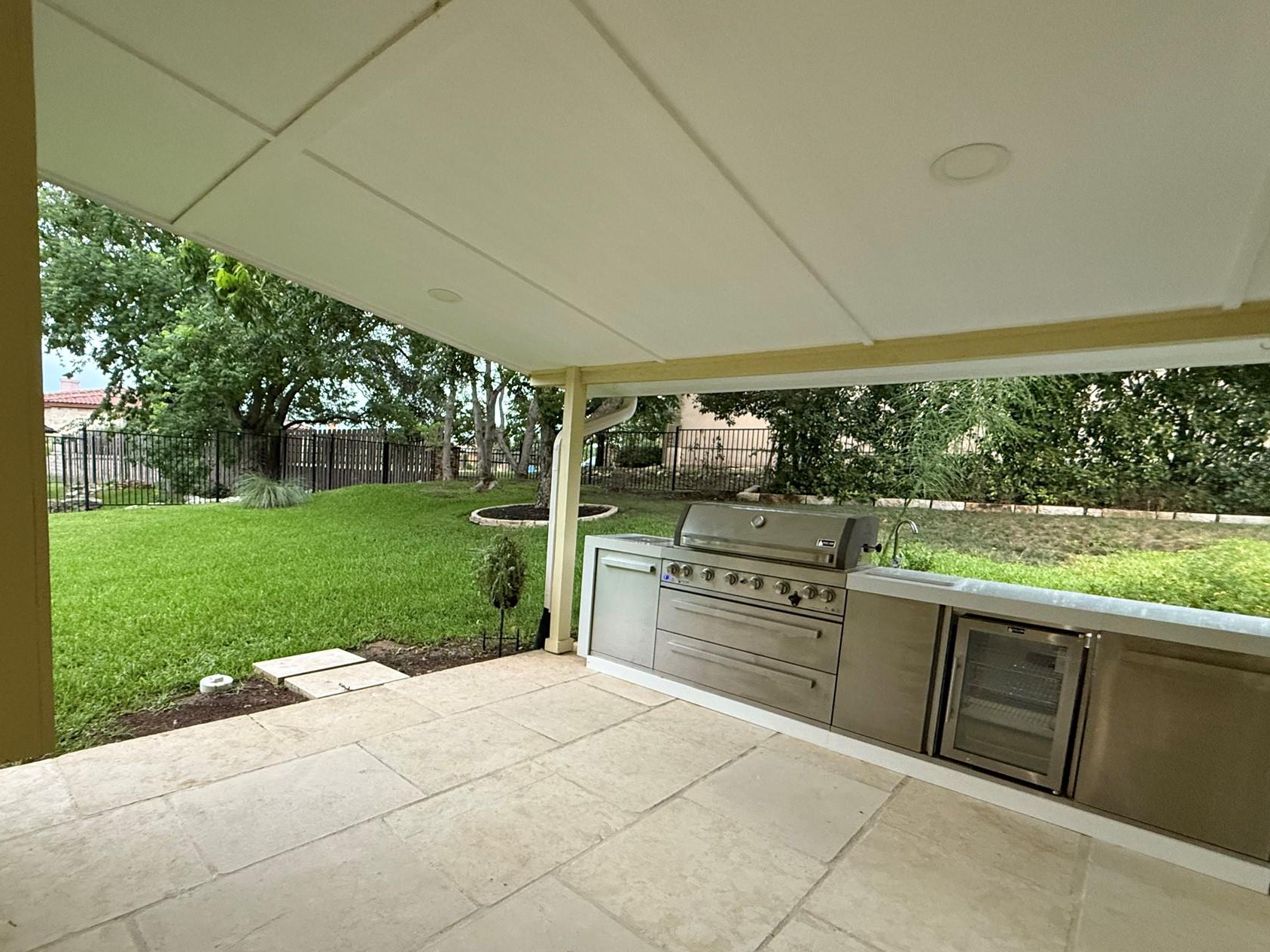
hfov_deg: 90.6
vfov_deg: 74.3
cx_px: 556
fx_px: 624
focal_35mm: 17
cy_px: 543
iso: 500
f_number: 2.2
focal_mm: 2.22
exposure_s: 1/60
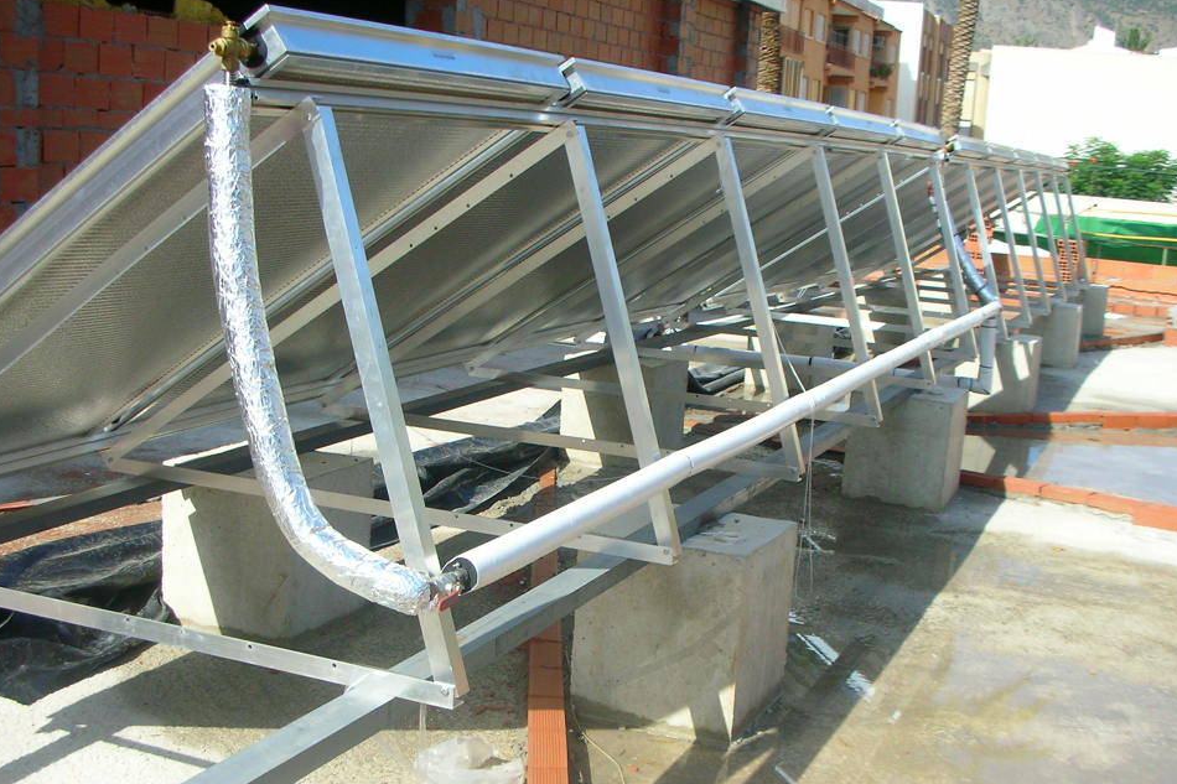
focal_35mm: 46
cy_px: 489
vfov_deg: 29.1
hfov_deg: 42.7
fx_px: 1504
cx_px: 538
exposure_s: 1/100
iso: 50
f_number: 8.5
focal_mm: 5.8
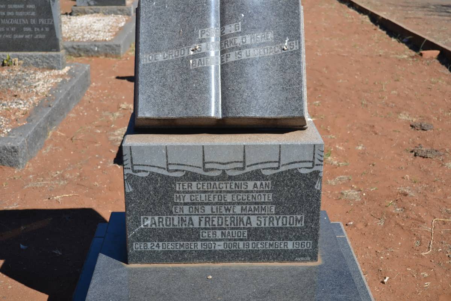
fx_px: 658
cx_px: 226
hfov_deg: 37.9
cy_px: 150
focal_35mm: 52
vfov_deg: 25.8
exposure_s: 1/160
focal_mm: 35
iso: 100
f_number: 6.3
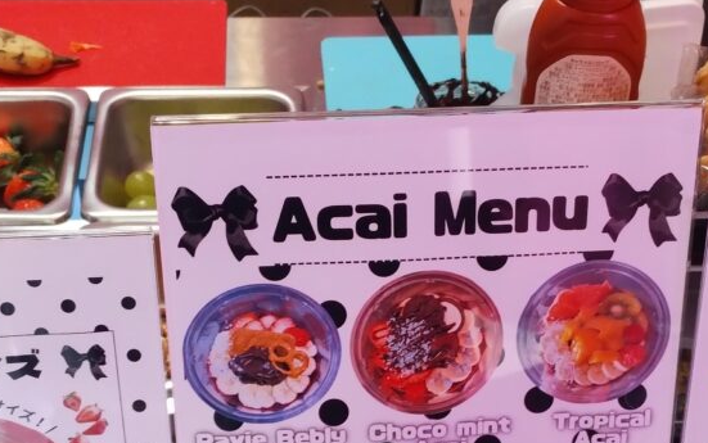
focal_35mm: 69
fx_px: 1332
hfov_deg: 29.8
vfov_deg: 18.5
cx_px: 373
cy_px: 413
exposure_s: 1/40
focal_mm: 4.27
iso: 1184
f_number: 1.8
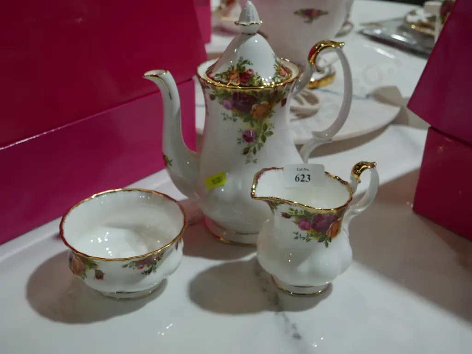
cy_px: 177
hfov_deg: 42.9
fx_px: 600
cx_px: 236
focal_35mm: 44
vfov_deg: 32.9
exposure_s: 1/80
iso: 200
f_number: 4.7
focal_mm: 22
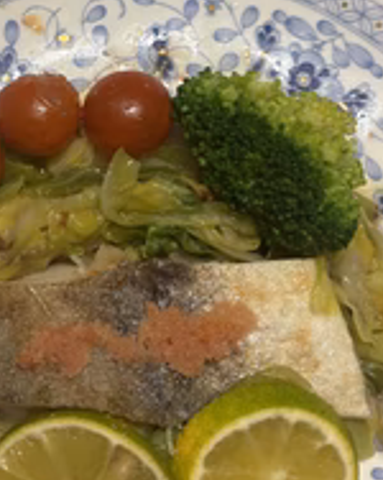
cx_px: 41
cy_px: 117
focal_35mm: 54
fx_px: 766
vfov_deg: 34.0
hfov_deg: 27.1
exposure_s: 1/50
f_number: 1.6
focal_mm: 5.96
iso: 100
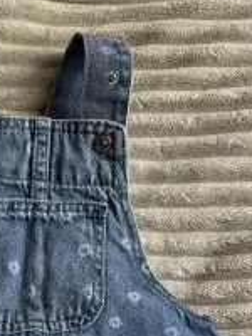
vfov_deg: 33.0
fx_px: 524
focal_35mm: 54
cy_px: 324
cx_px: 17
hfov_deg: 26.0
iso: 320
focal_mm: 6.86
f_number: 1.78
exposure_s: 1/60
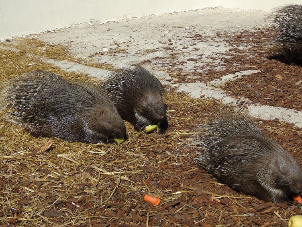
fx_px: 646
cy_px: 93
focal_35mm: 74
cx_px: 178
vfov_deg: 19.9
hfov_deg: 26.3
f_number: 4.5
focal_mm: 11
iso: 80
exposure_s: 1/1000
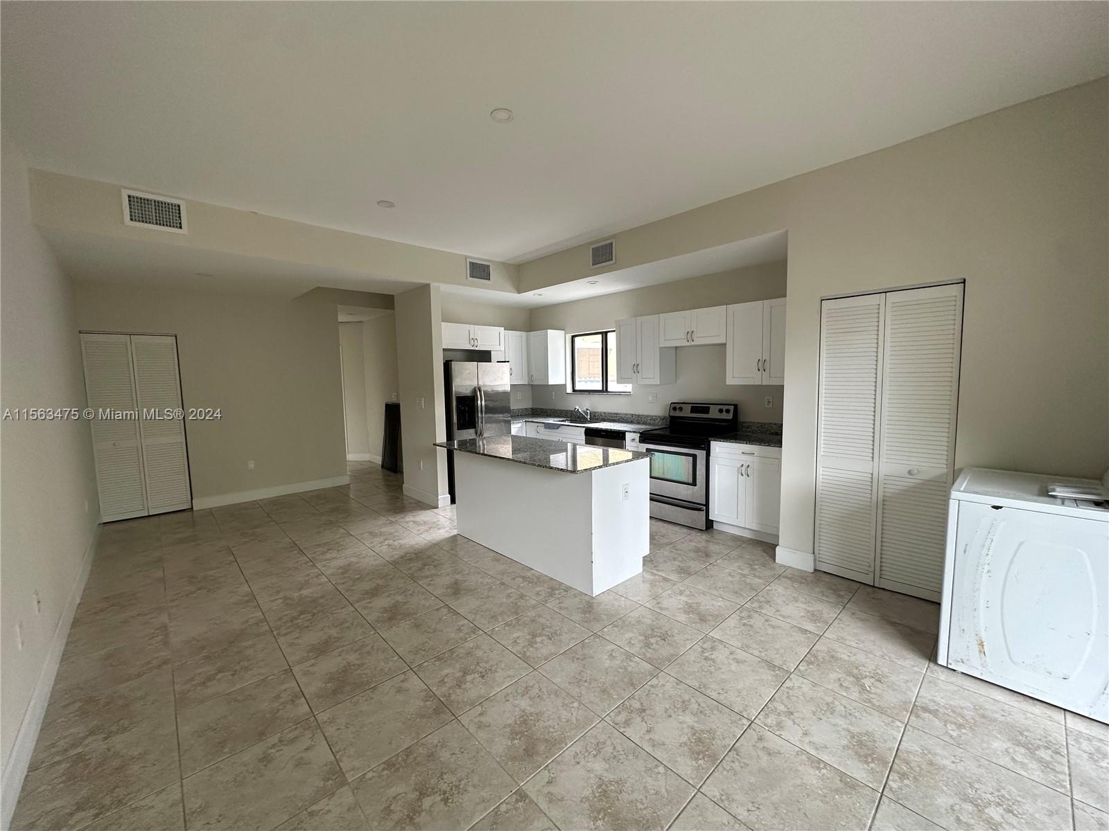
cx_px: 554
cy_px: 416
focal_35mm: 14
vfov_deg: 85.7
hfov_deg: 102.1
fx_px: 449
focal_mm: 2.22
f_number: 2.2
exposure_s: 1/99
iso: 125
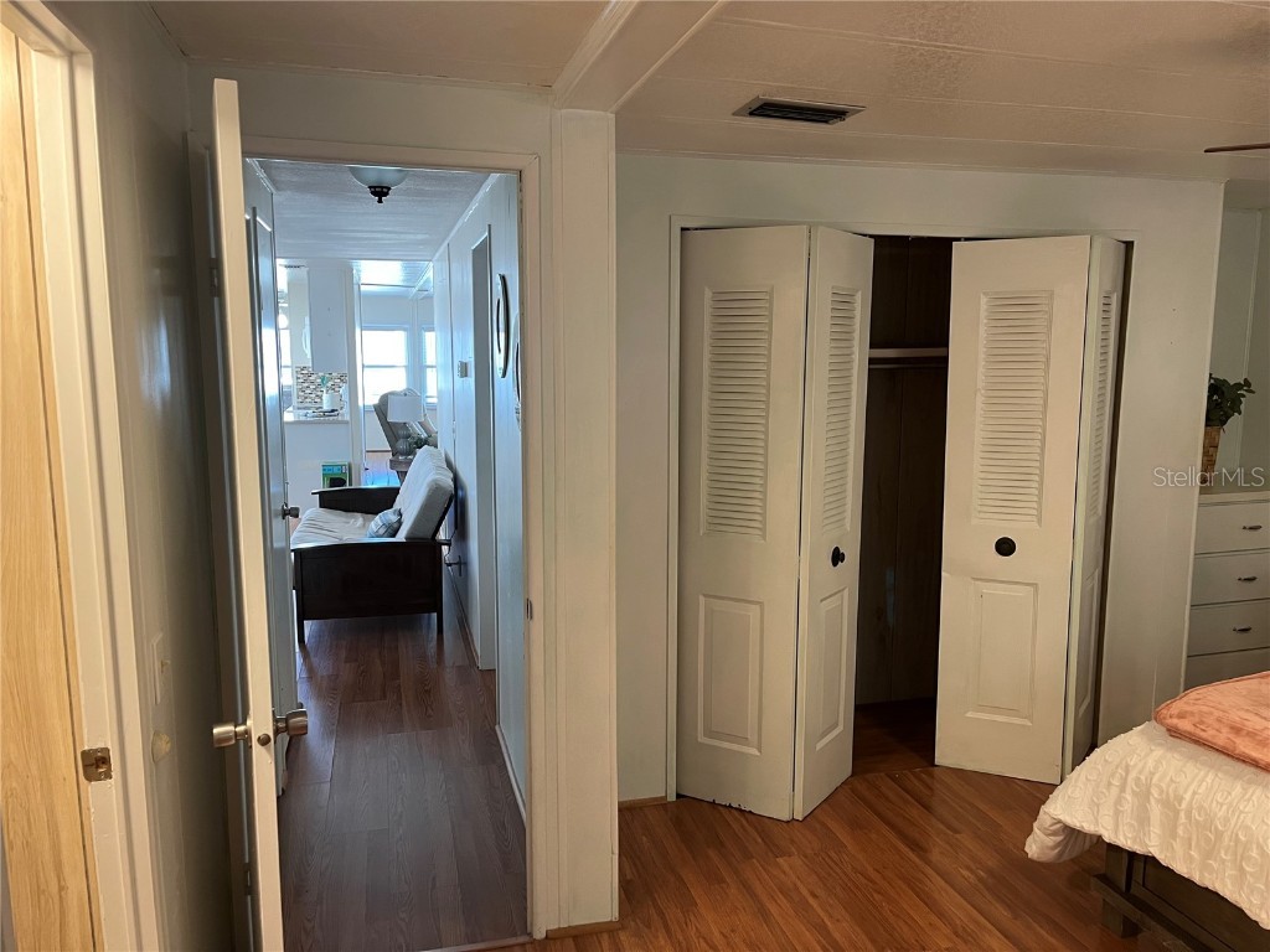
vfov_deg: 53.1
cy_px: 476
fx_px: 954
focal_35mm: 26
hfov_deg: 67.3
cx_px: 635
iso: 200
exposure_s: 1/60
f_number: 1.6
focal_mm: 5.1
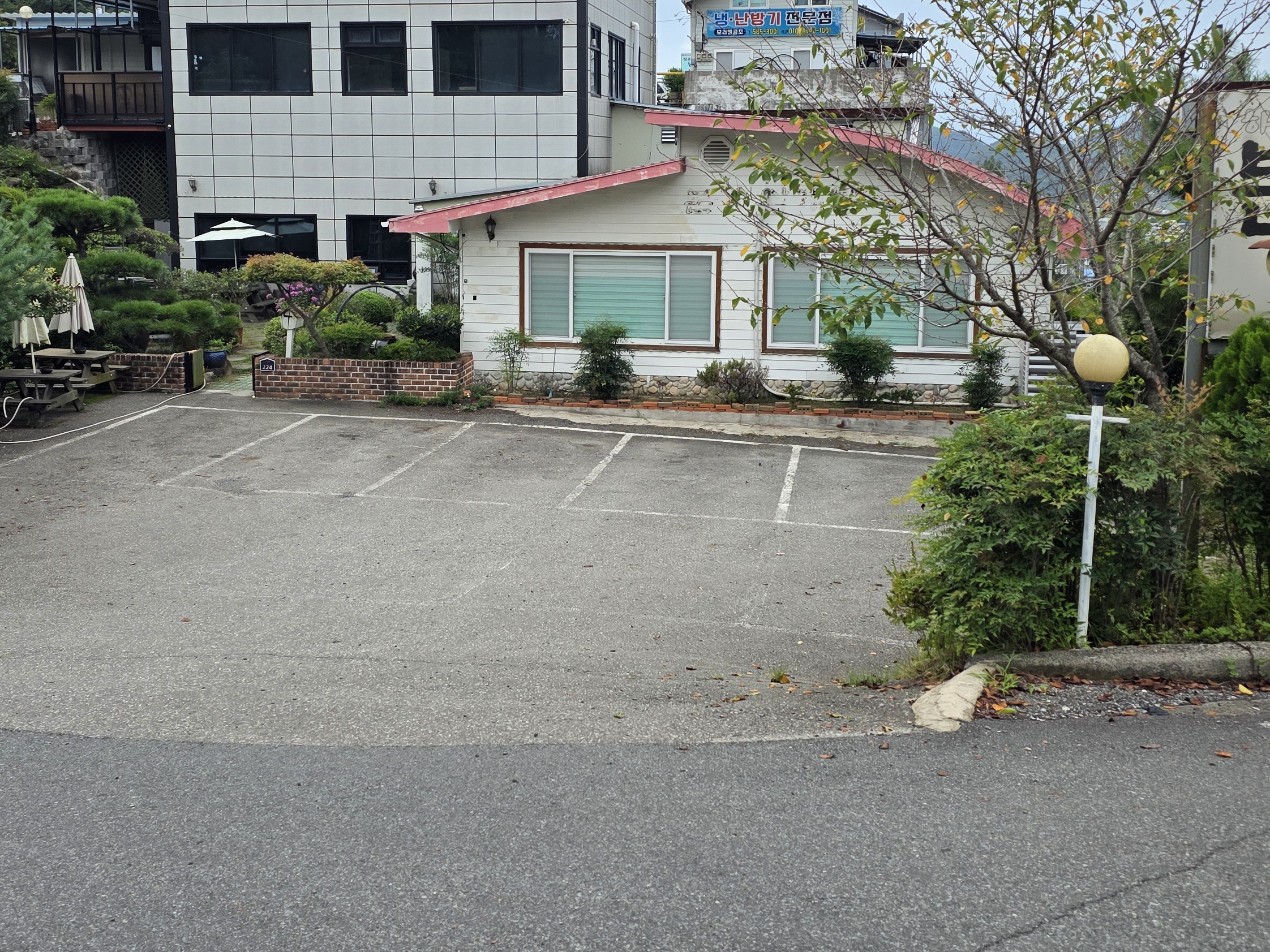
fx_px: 1504
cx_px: 612
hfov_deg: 45.8
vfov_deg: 35.0
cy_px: 376
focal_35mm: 41
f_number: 1.7
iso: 80
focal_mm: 6.3
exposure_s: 1/4333
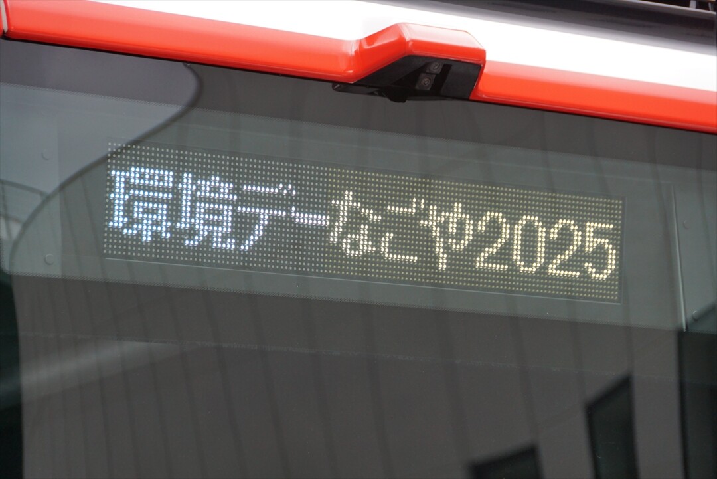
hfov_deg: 11.4
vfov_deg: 7.6
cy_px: 240
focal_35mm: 180
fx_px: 3586
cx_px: 358
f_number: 5.6
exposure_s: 1/200
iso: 500
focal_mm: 120
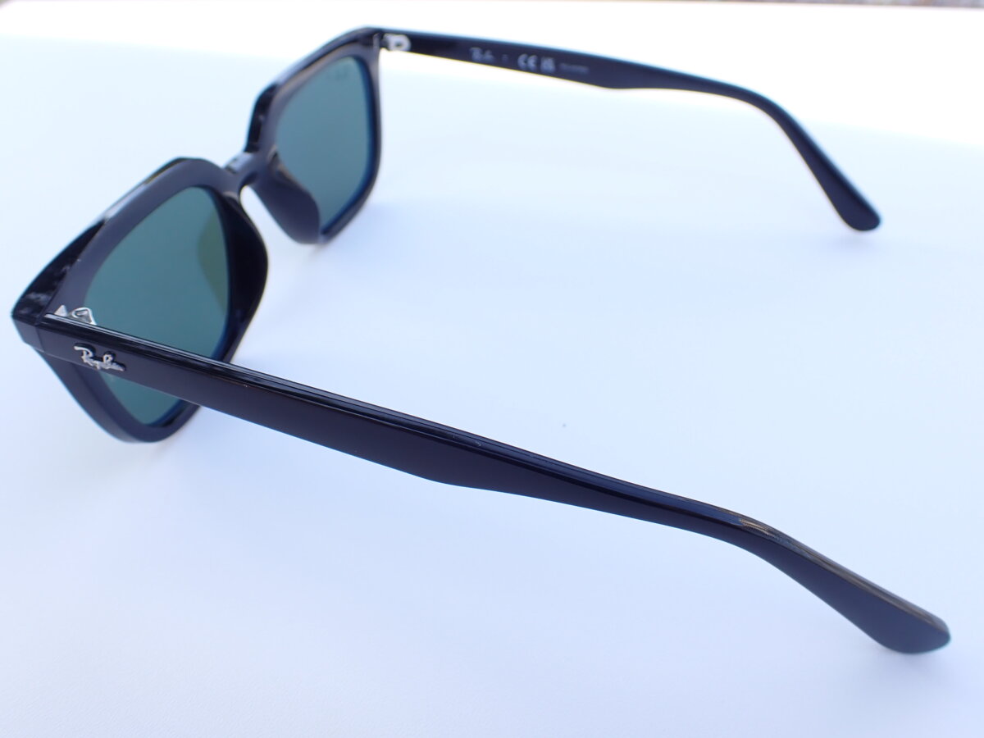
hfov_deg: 60.0
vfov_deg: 46.8
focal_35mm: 30
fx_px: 853
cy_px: 369
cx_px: 492
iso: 100
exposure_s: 1/160
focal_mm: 5.4
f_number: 3.2
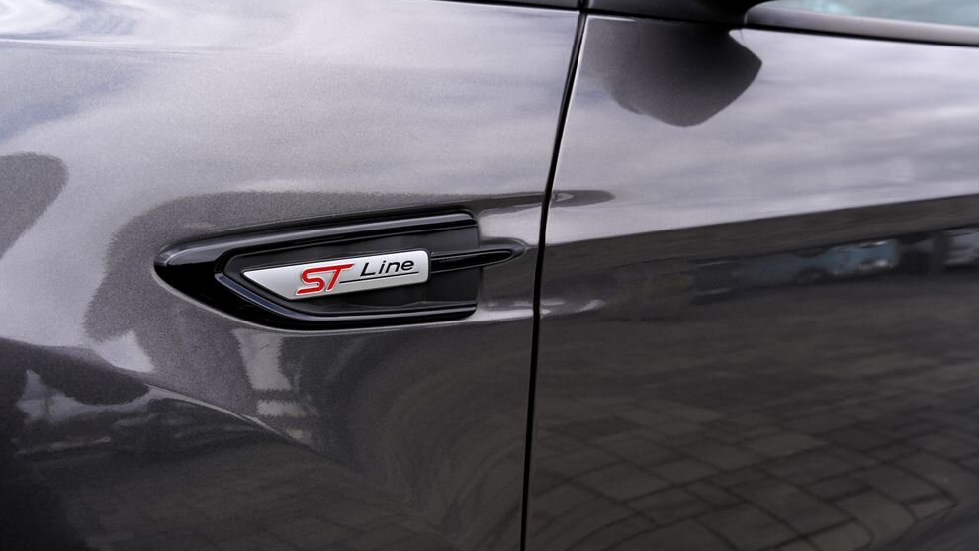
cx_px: 475
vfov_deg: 44.4
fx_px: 675
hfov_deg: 71.9
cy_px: 293
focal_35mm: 26
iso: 100
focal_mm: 24
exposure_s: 1/125
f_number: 5.6
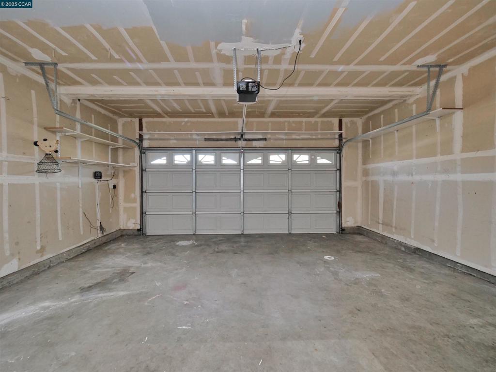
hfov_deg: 102.1
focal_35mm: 14
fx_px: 201
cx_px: 248
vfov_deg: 85.7
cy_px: 186
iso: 800
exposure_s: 1/200
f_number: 3.5
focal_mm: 7
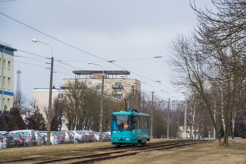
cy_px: 82
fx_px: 943
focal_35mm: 138
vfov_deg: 9.9
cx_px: 123
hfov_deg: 14.9
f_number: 5.6
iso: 400
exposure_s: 1/640
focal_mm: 92
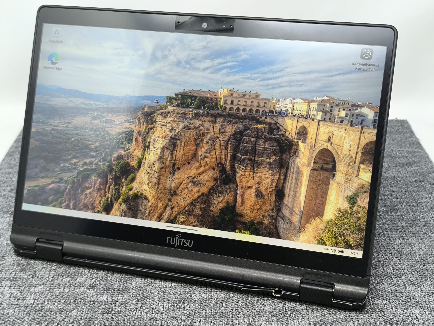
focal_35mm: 46
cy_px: 163
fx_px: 577
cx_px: 217
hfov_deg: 41.2
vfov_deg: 31.5
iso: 250
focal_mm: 6.14
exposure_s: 1/100
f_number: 1.65
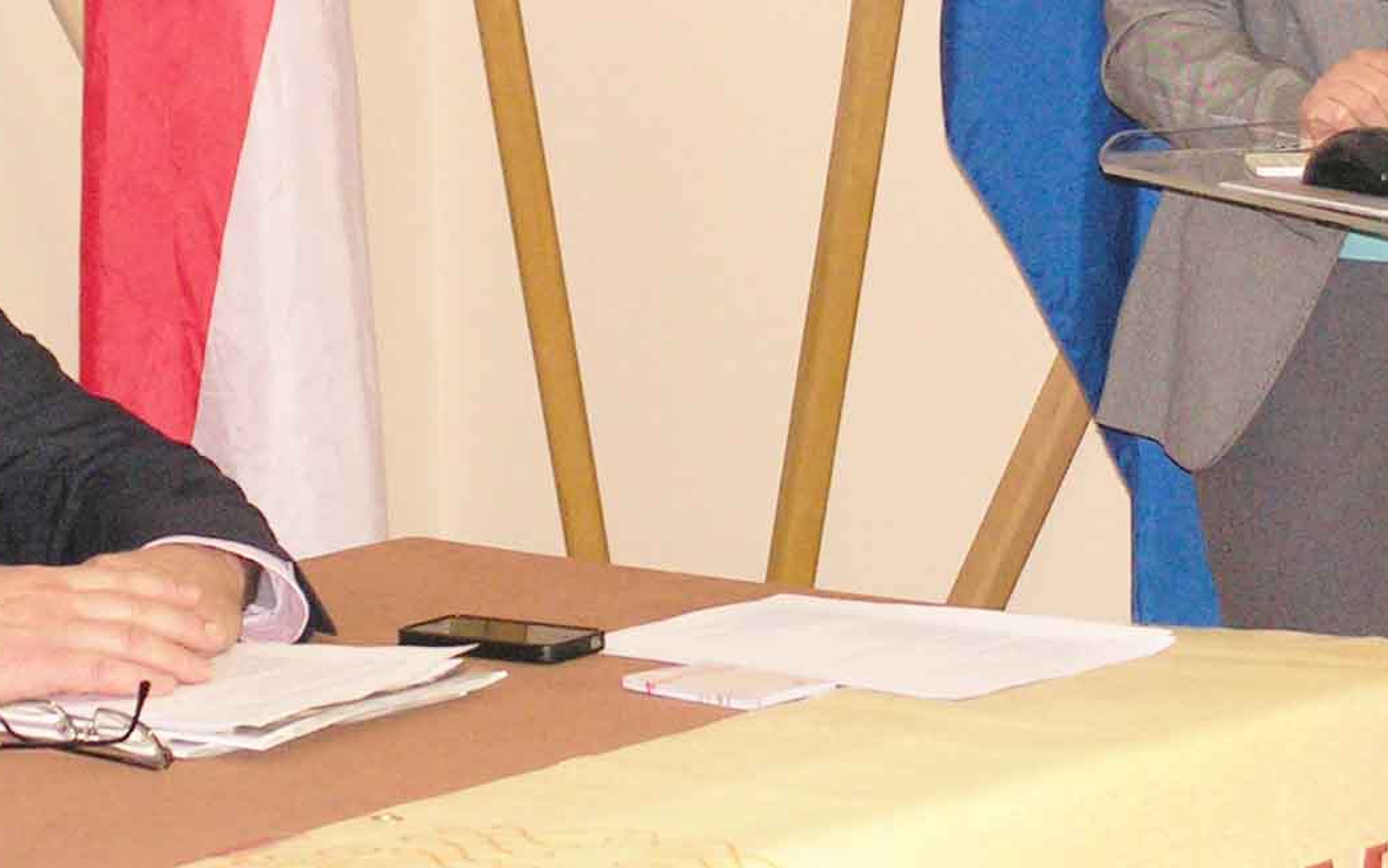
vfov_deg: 7.6
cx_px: 724
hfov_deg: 12.2
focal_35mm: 172
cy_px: -106
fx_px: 6506
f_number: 3.3
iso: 200
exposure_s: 1/80
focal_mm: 13.9
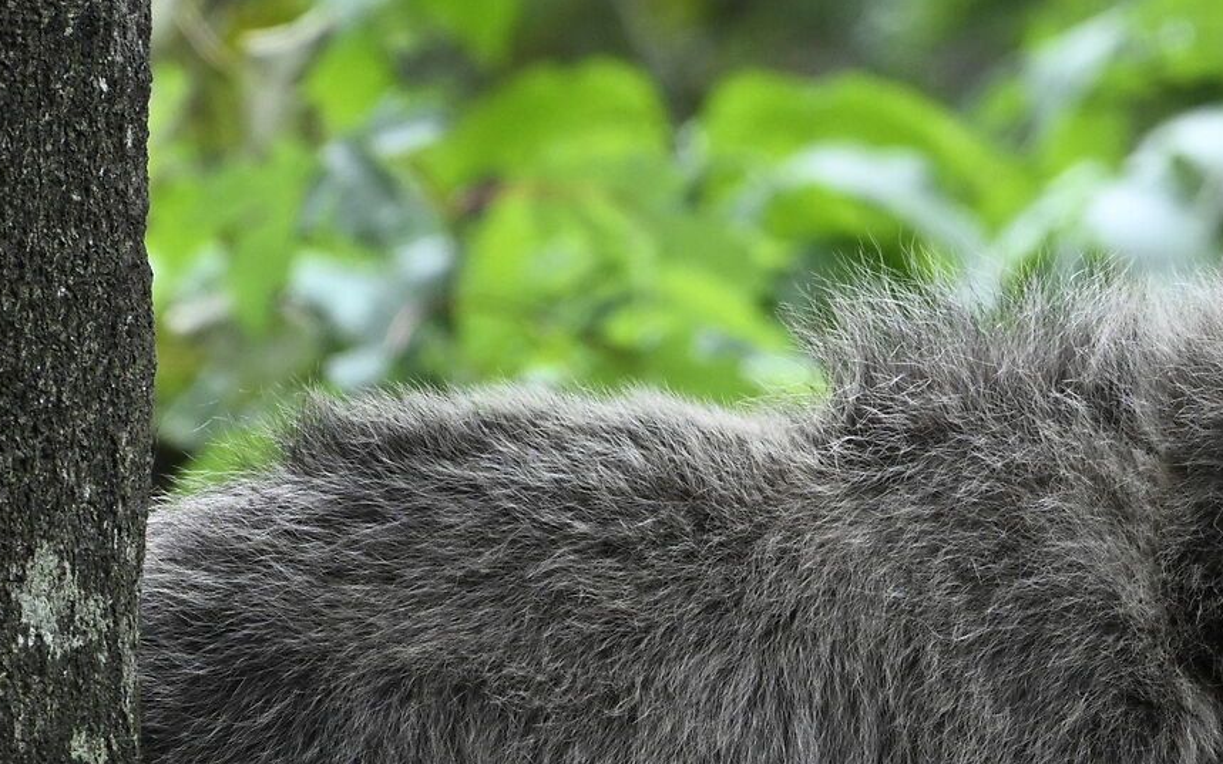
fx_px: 56933
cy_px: 791
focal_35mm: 1708
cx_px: 1071
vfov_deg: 0.8
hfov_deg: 1.2
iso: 2800
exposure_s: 1/400
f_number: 8
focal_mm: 600
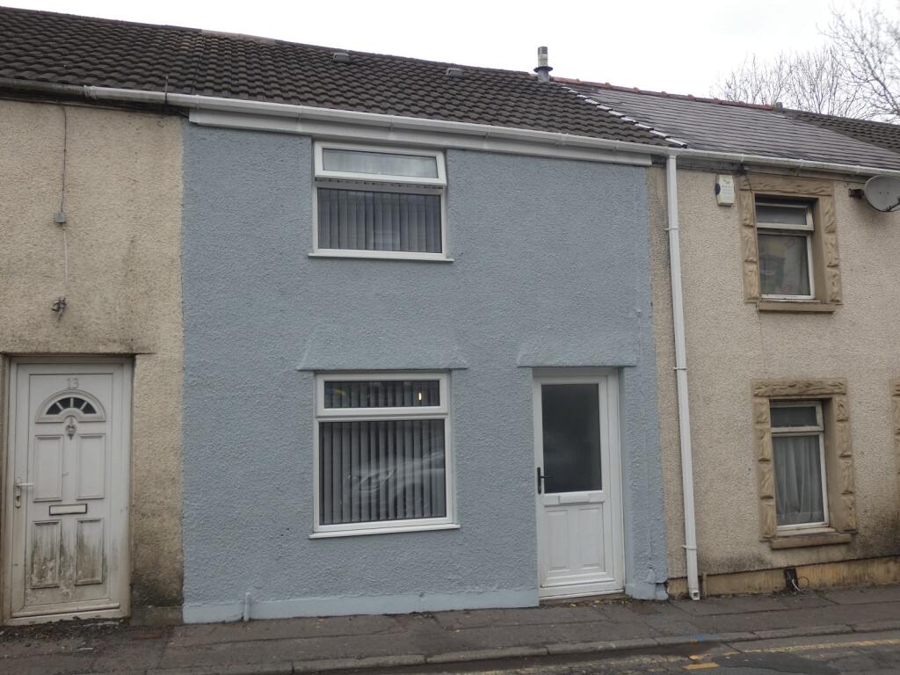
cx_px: 450
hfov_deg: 63.4
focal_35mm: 28
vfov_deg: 49.7
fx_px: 728
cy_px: 338
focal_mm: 5
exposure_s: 1/400
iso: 80
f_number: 3.2
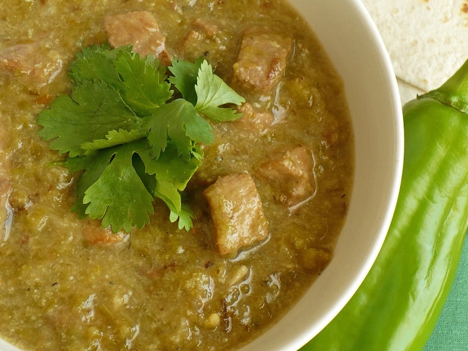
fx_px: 1176
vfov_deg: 17.0
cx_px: 230
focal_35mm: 87
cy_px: 153
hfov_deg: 22.5
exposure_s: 1/40
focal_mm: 11.4
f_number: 3.2
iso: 100
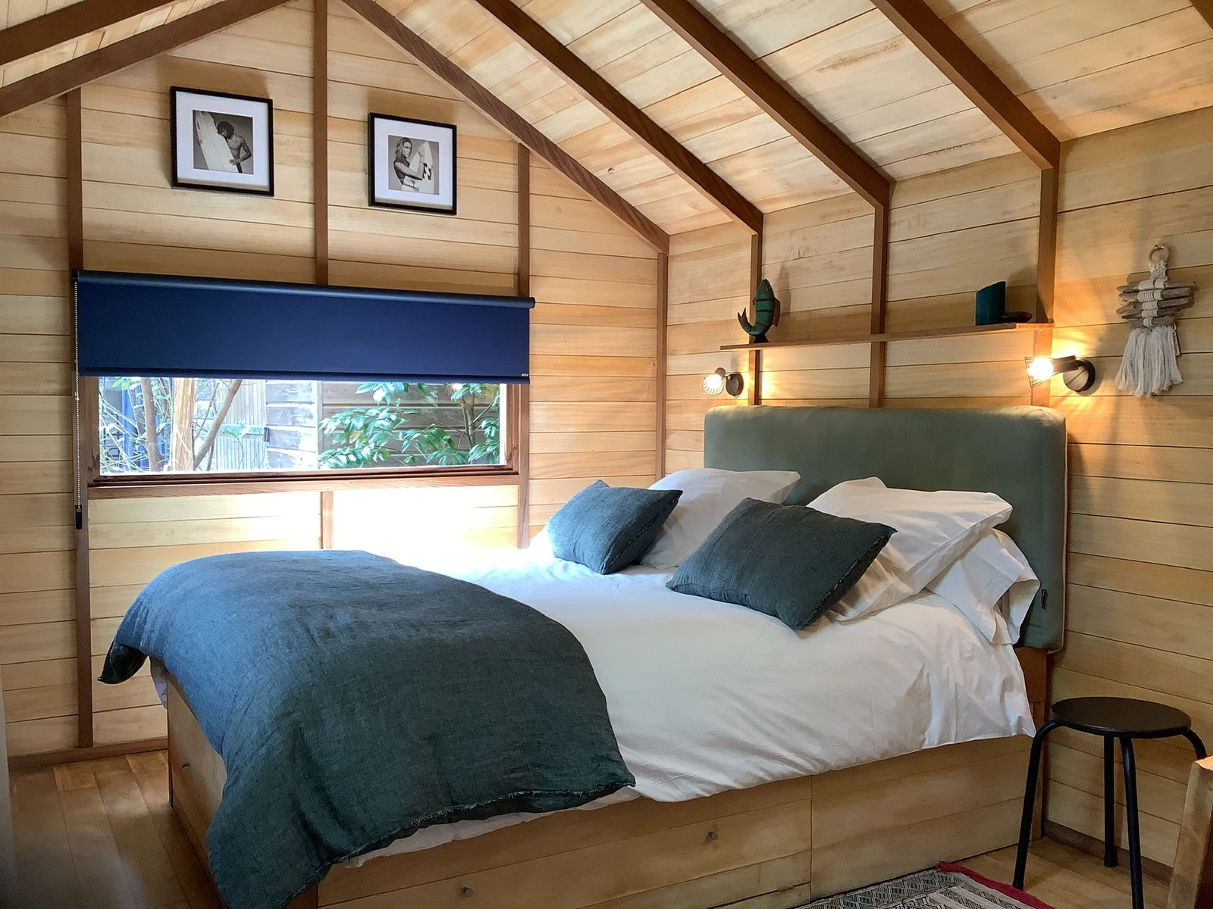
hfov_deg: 58.4
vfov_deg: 45.4
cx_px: 606
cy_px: 454
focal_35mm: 31
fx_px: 1086
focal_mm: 3.3
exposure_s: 1/50
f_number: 2.4
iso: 64
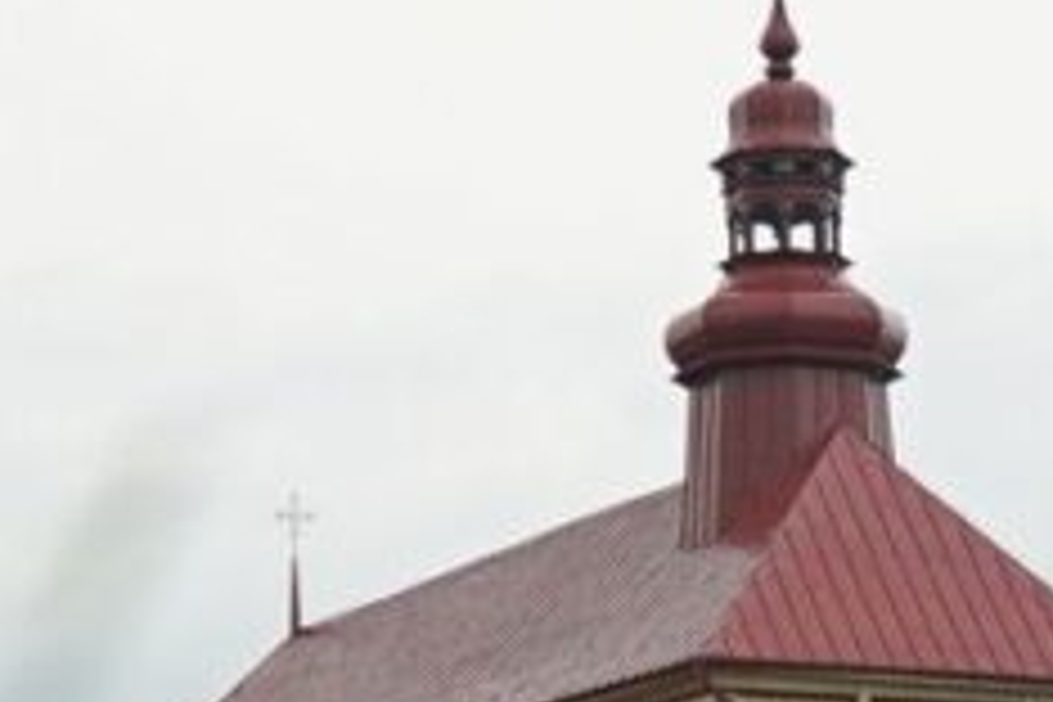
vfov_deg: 8.0
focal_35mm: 171
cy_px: 720
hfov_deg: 11.9
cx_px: 994
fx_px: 5001
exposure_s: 1/125
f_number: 4
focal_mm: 26
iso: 200
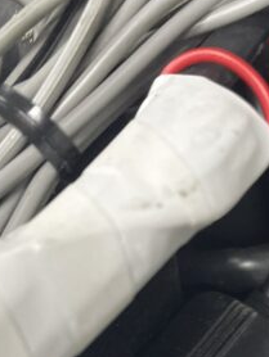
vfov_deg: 23.1
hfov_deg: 18.2
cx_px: 269
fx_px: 817
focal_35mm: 79
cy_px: 403
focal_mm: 4.2
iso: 400
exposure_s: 1/60
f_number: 1.6
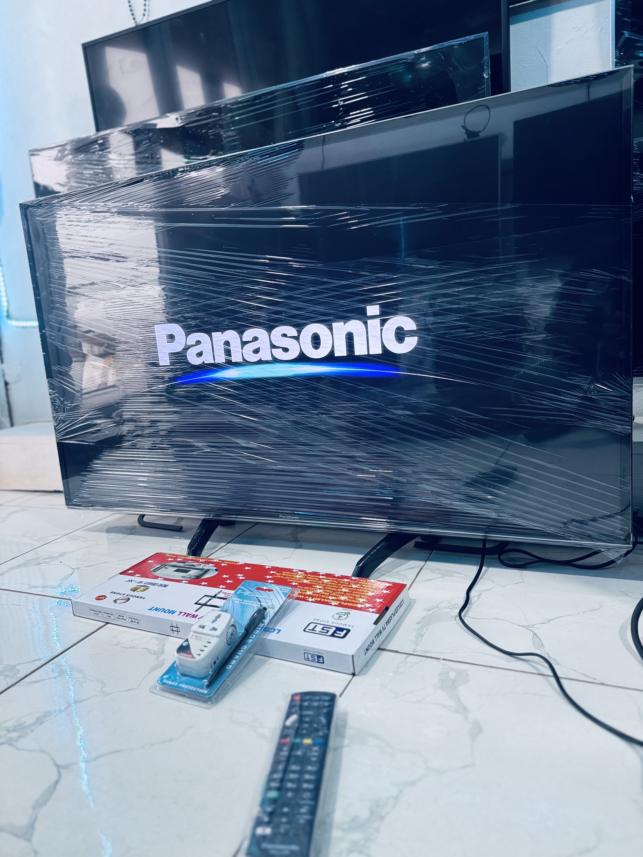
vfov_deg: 71.6
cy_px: 428
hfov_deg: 56.8
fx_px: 594
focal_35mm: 24
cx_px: 322
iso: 250
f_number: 1.78
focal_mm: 6.76
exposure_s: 1/50
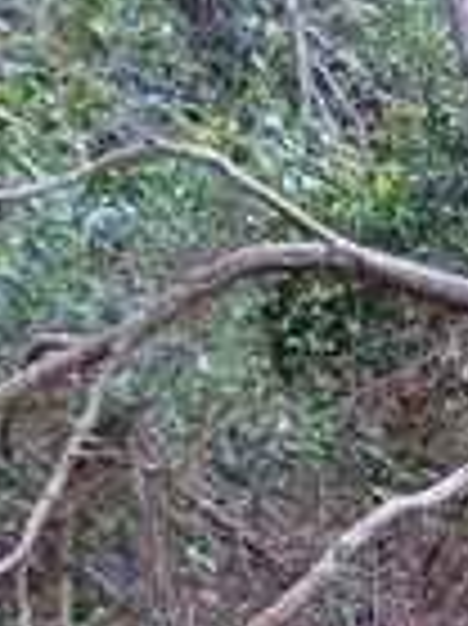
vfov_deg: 17.2
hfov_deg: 12.1
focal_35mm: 108
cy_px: 806
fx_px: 1950
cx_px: 936
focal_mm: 4.6
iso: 250
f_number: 1.8
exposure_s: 1/40
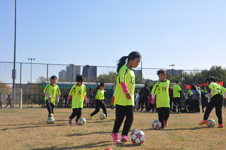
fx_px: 301
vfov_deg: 28.0
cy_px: 75
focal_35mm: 48
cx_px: 113
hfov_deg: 41.2
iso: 200
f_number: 13
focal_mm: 32
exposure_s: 1/200
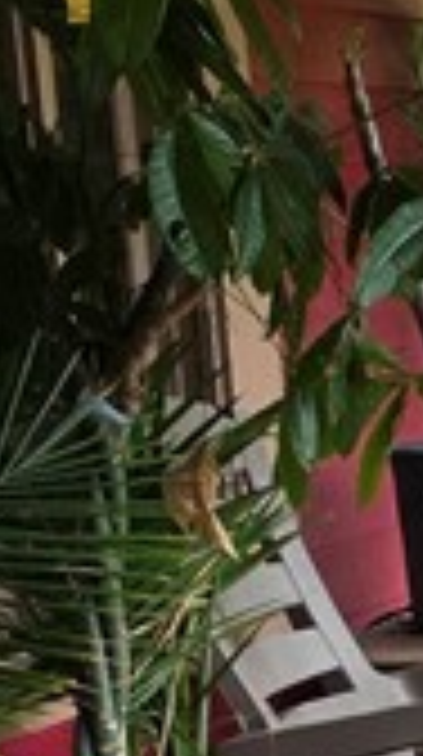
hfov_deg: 7.3
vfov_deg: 13.7
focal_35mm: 153
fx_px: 3063
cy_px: 886
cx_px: 1053
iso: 160
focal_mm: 6.3
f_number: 1.7
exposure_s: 1/120
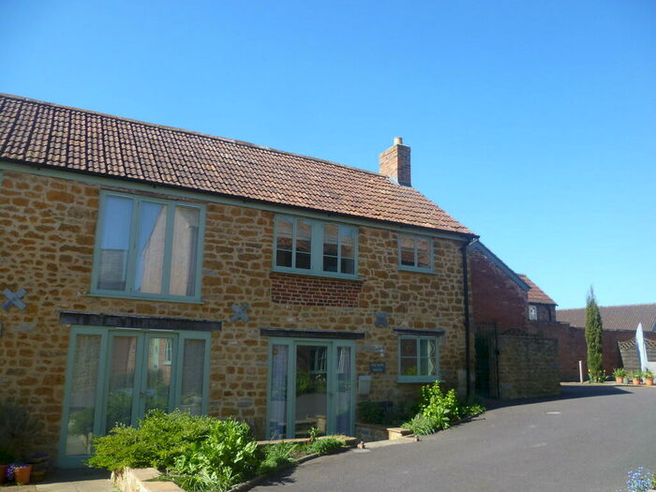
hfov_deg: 63.4
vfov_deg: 49.7
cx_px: 328
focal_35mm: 28
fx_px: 531
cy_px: 246
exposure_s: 1/500
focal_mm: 5
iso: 80
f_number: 2.8
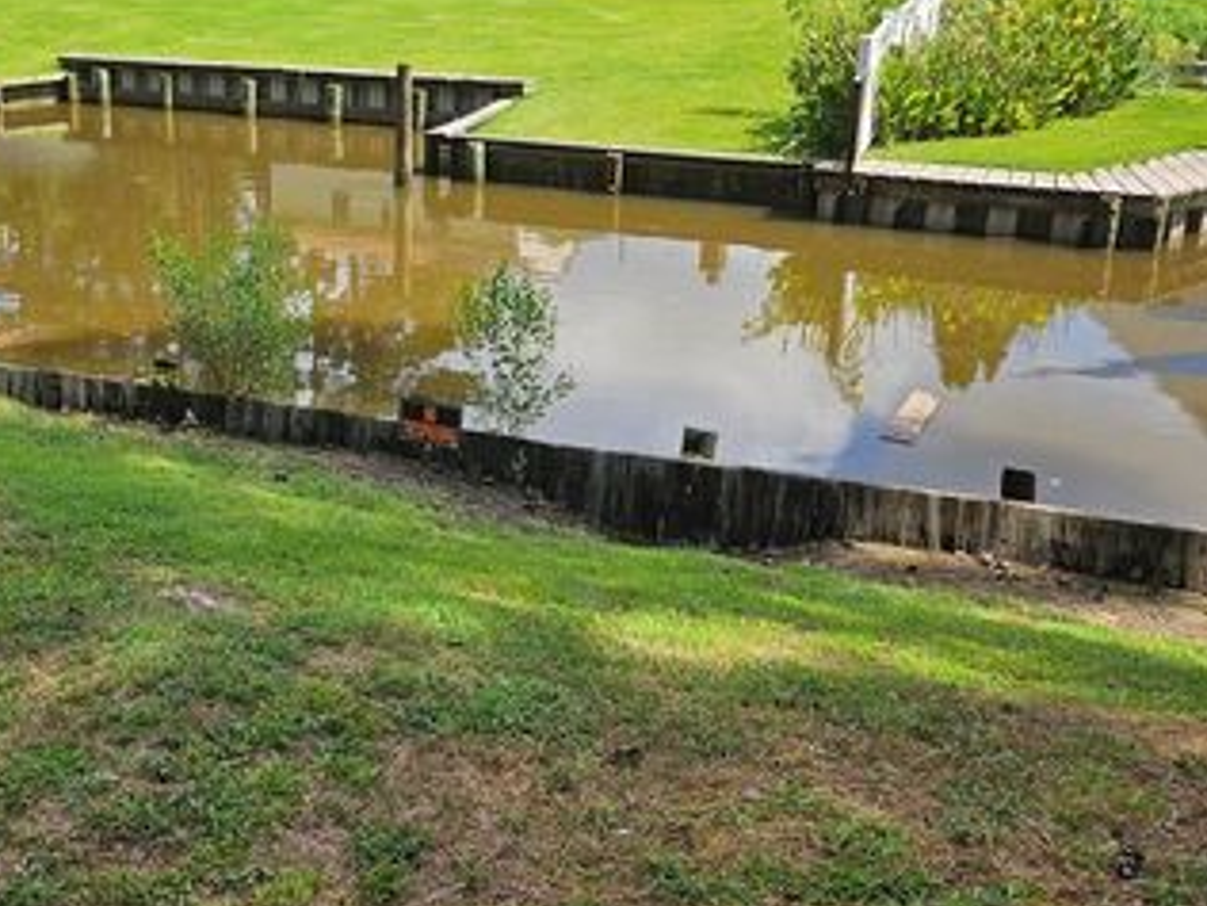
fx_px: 1325
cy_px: 304
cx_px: 413
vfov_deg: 37.3
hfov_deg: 48.2
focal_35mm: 38
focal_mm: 5
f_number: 1.8
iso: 50
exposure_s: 1/2088
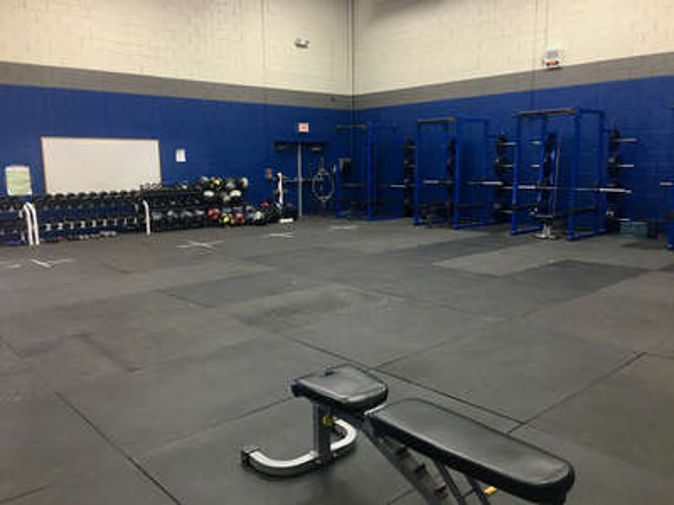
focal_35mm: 29
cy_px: 252
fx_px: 565
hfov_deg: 61.7
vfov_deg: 48.2
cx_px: 337
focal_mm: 4.15
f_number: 2.2
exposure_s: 1/15
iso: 50
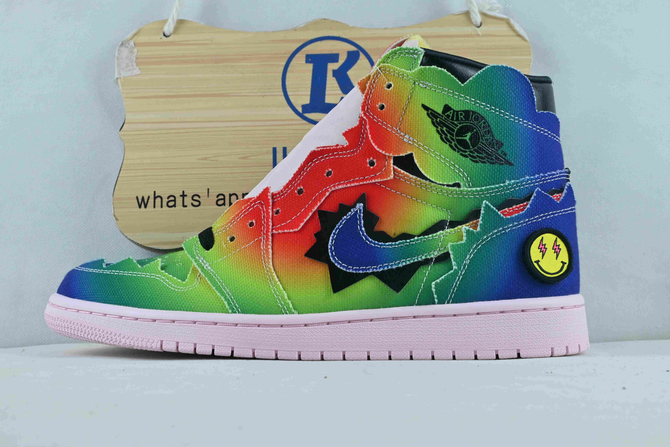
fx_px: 907
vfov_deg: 27.7
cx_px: 335
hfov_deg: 40.5
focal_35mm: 49
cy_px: 224
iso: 1000
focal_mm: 32.5
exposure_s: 1/160
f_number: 10
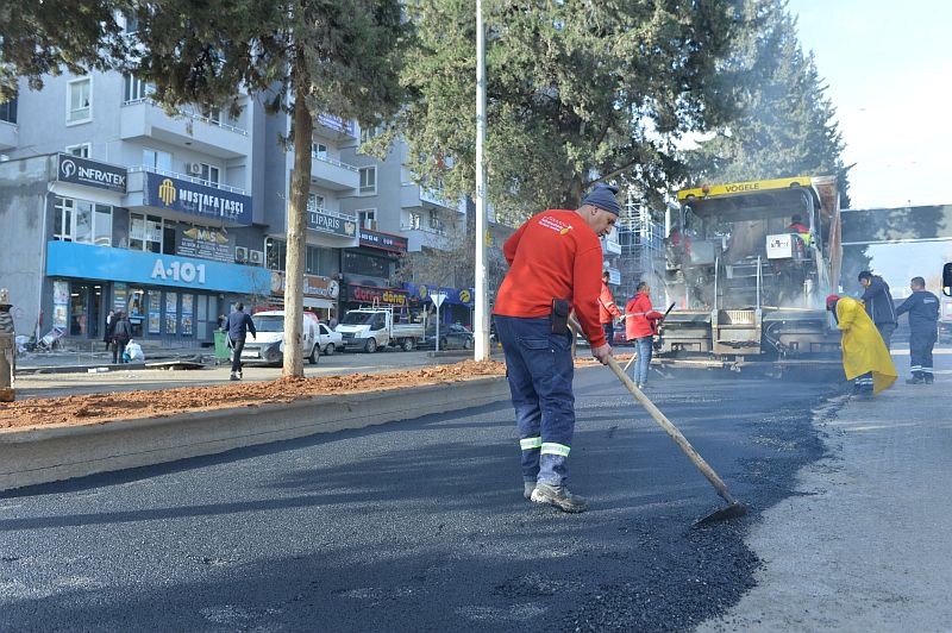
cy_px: 316
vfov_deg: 41.0
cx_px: 476
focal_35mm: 32
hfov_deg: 58.8
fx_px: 846
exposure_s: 1/320
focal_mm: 32
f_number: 5.6
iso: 400
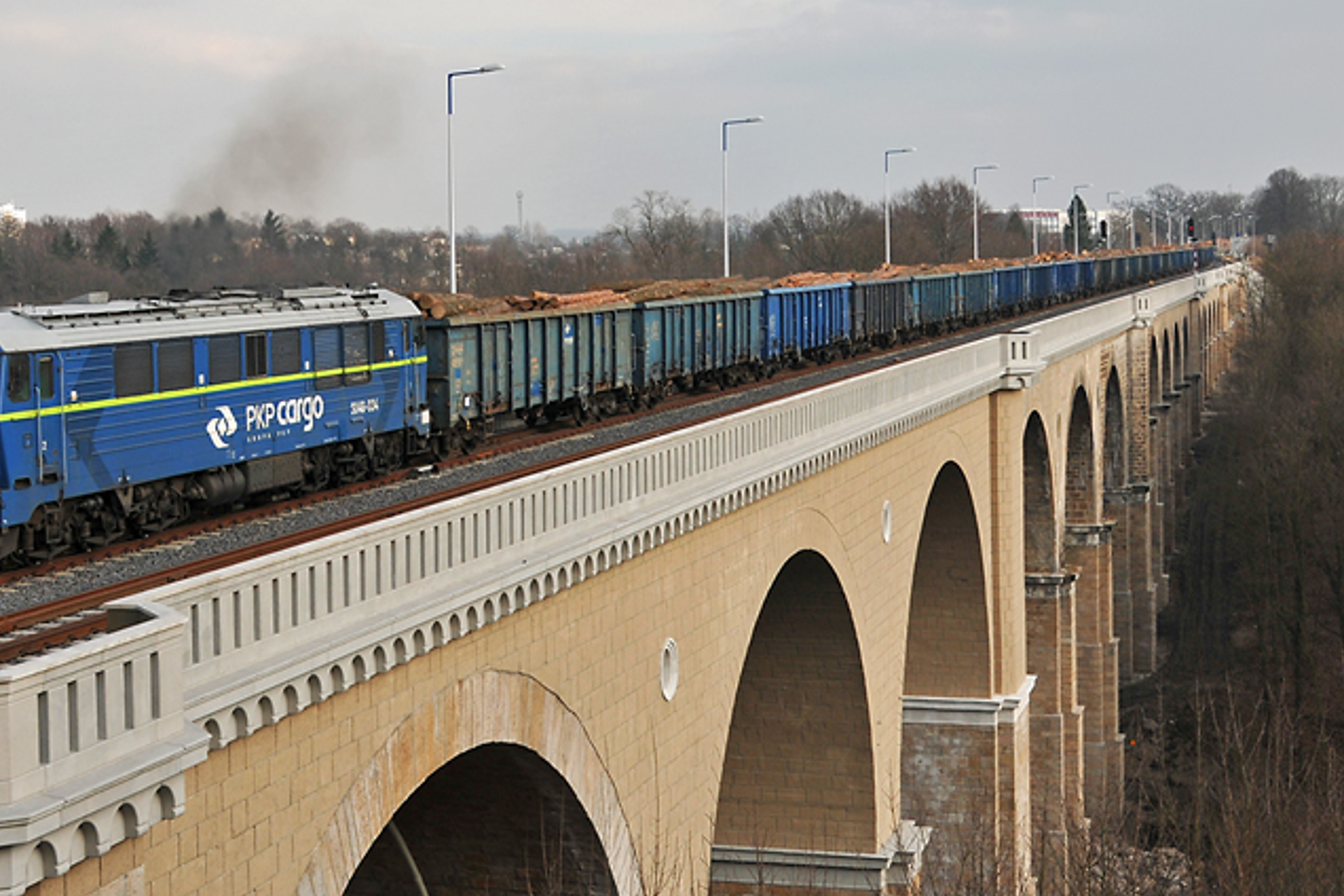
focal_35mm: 58
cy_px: 500
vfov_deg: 23.4
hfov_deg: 34.4
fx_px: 2165
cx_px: 579
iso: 200
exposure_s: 1/400
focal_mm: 24
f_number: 6.3
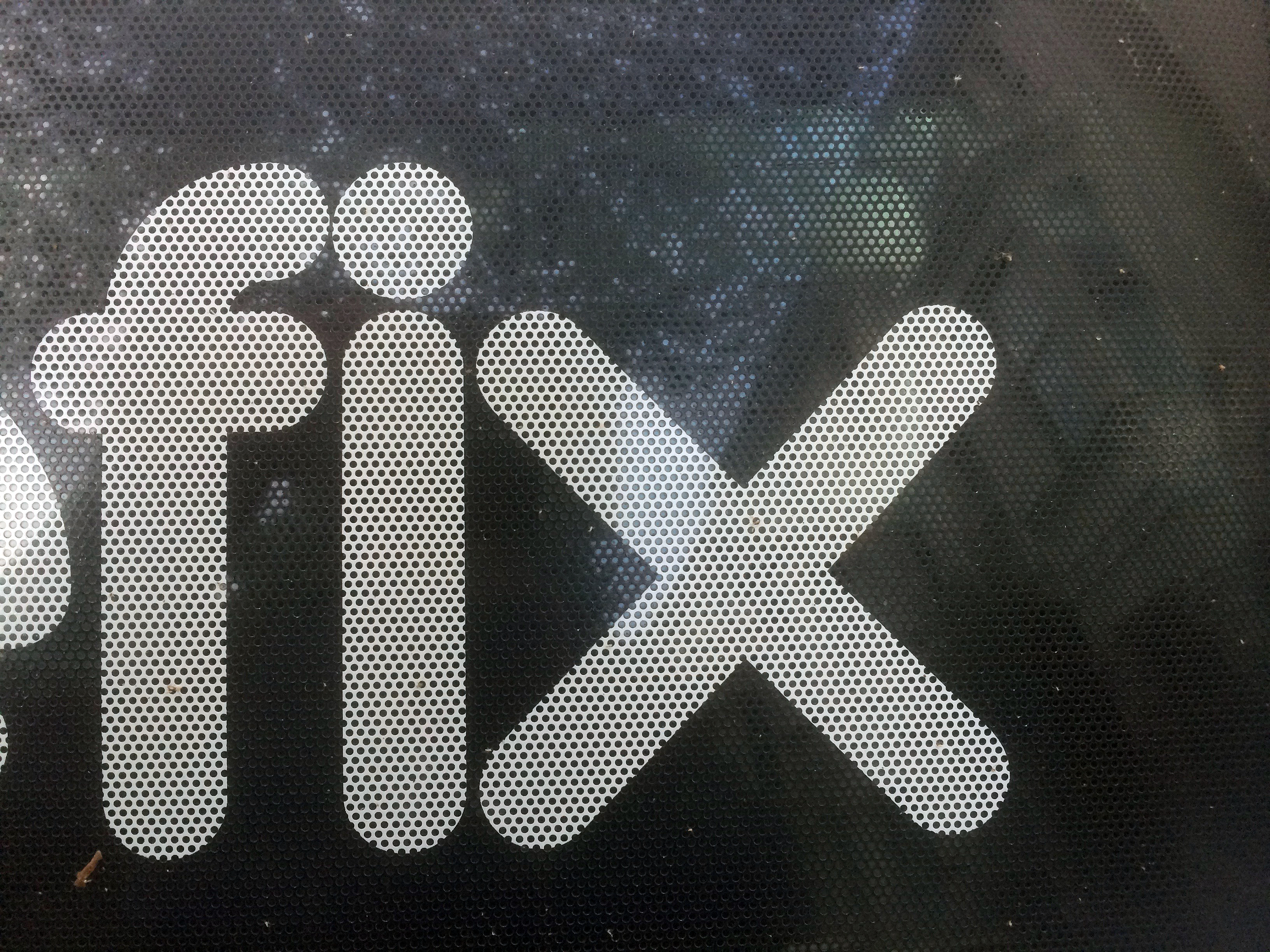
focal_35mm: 29
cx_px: 635
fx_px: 1064
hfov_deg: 61.7
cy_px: 476
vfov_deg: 48.2
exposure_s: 1/33
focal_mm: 4.15
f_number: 2.2
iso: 100
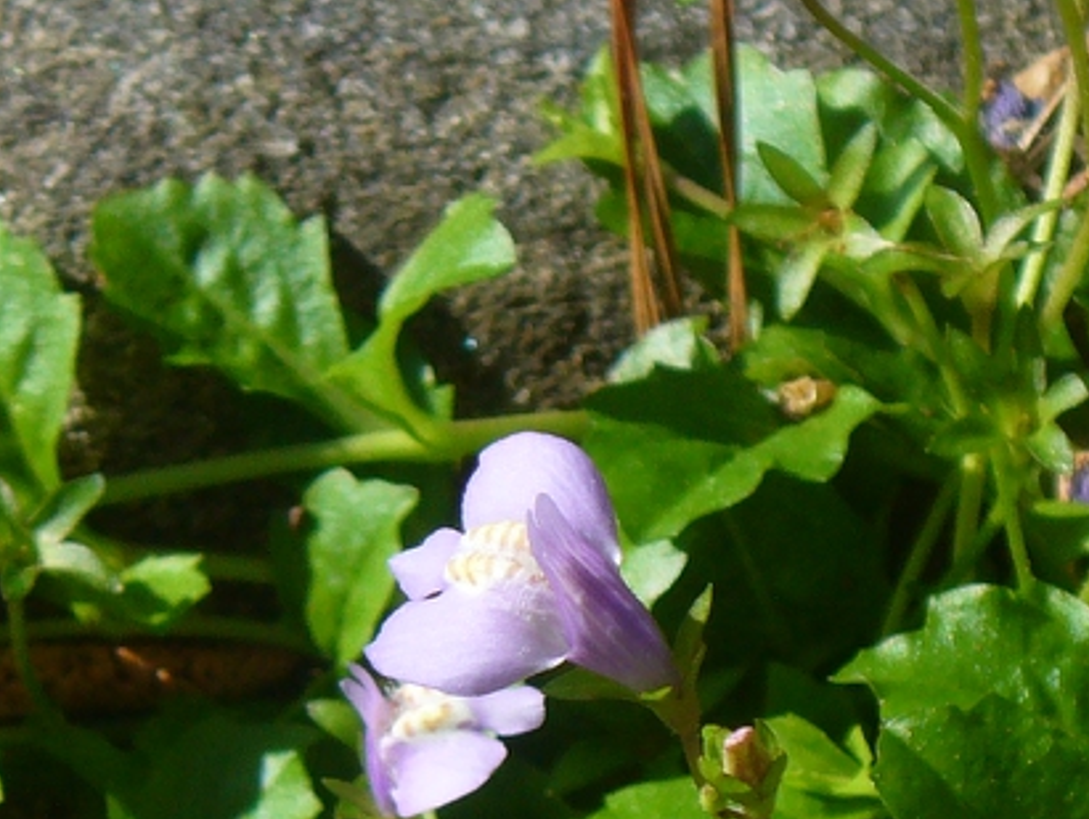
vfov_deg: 6.4
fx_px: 7368
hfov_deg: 8.4
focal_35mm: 234
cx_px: 739
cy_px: 681
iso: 80
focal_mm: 11.4
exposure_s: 1/800
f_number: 3.2
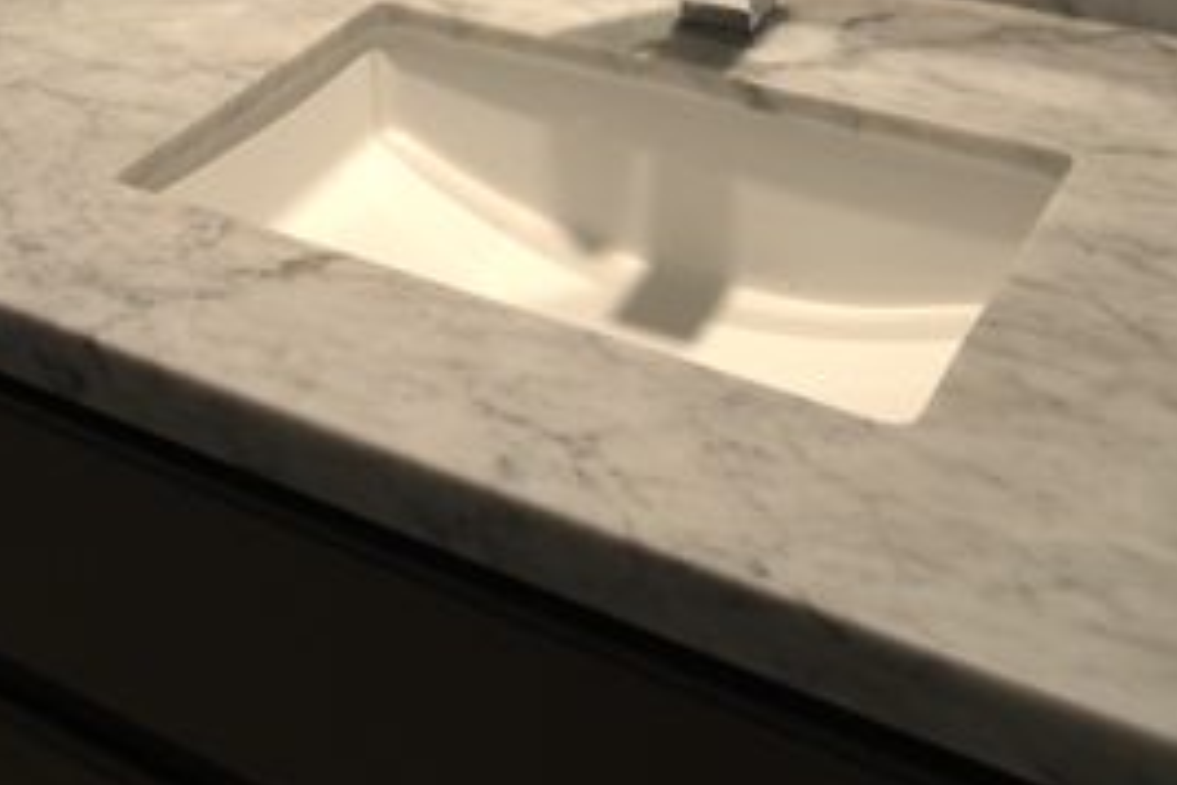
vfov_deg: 18.0
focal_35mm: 60
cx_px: 242
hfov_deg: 32.5
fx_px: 1962
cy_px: -626
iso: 1000
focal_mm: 16
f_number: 4
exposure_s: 1/160
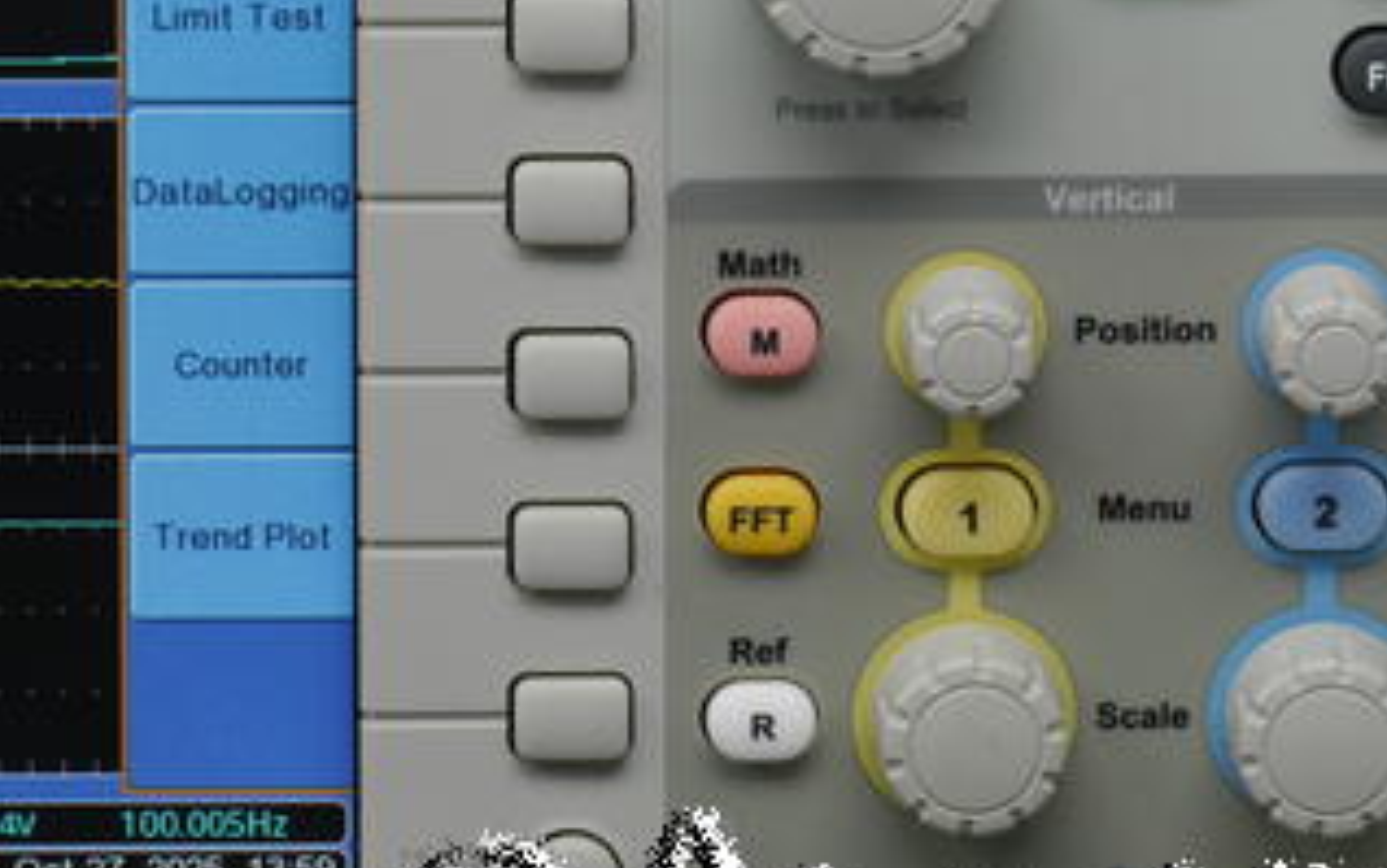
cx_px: 589
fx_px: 14104
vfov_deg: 3.5
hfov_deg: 5.6
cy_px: 401
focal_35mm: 373
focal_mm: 140
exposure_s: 1/13
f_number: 11
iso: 400
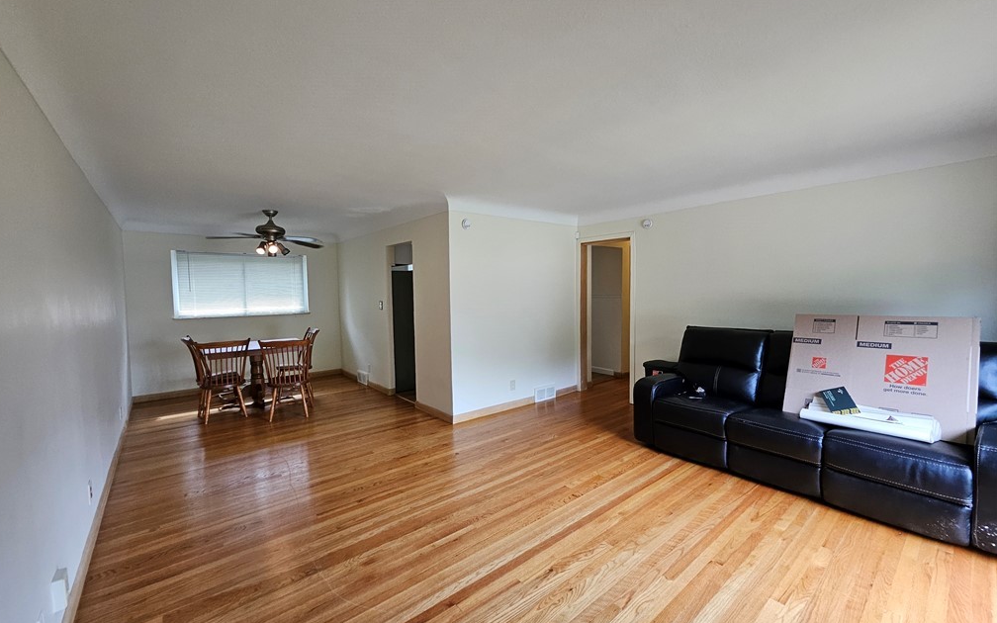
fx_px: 380
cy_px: 310
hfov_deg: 105.3
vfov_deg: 78.6
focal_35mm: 14
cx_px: 492
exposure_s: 1/60
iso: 80
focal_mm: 1.74
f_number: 2.2
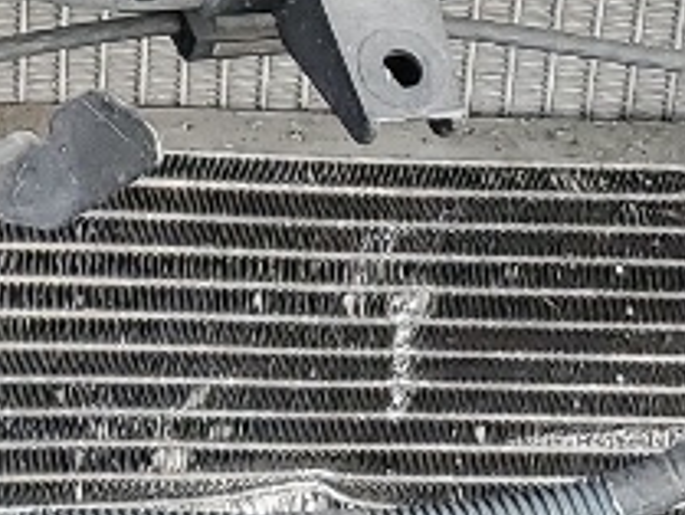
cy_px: -495
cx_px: -397
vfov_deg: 7.2
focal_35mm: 199
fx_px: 3940
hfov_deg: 9.6
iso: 50
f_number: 1.5
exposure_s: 1/125
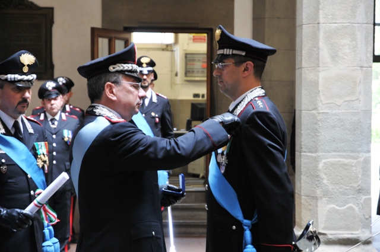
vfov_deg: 12.6
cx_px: 190
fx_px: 1139
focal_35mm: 108
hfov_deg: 18.9
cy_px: 126
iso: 450
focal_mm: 72
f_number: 5.6
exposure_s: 1/30
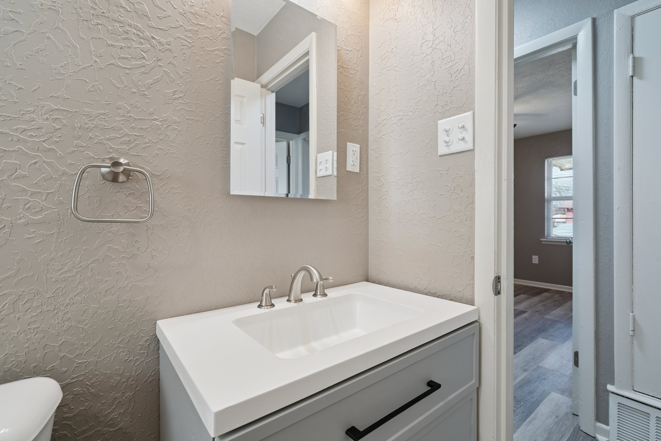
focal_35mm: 16
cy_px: 220
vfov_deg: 73.8
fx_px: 294
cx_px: 330
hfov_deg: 96.7
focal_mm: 16
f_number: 7.1
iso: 200
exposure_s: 1/25
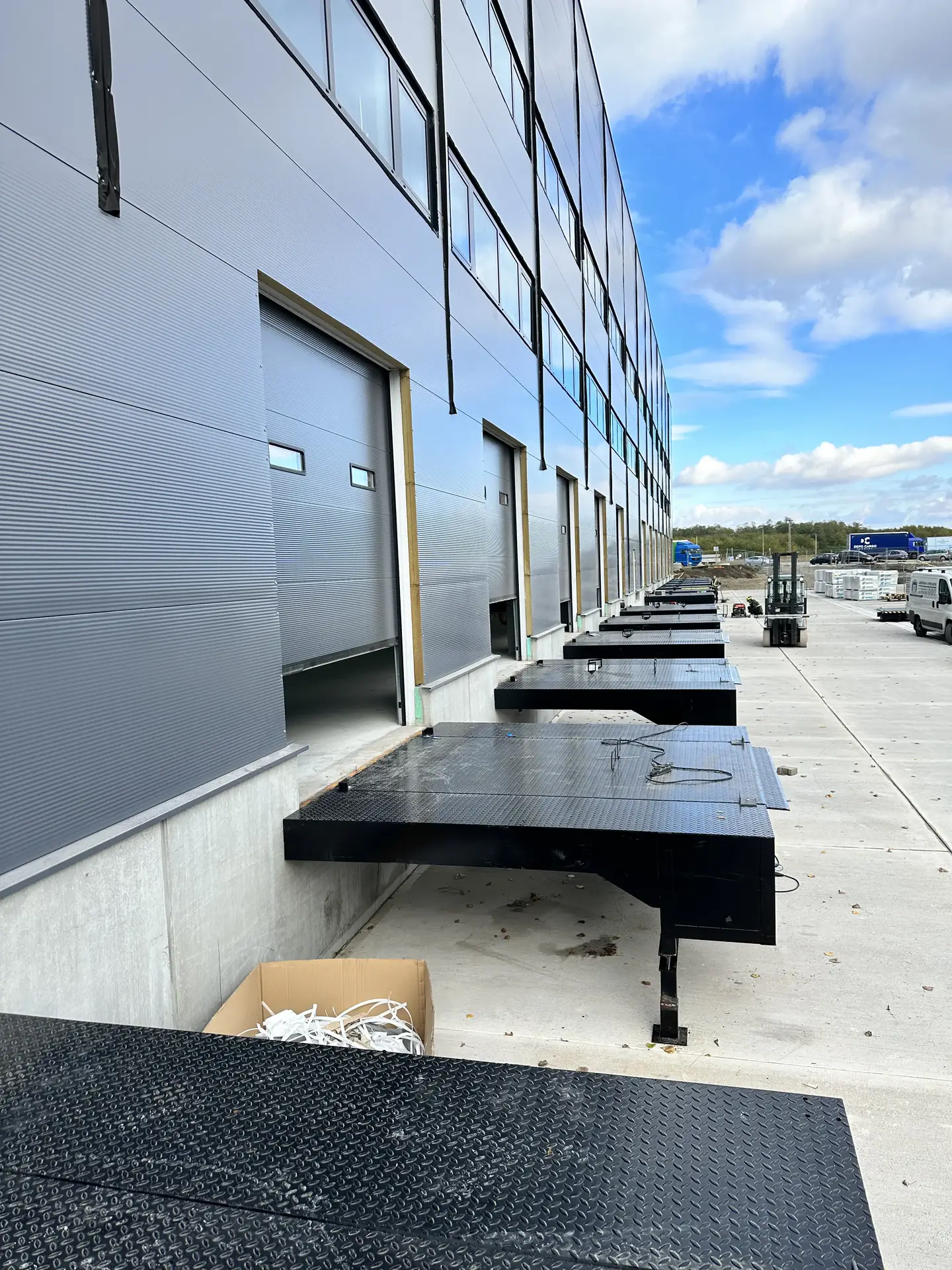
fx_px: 880
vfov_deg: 71.6
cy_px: 635
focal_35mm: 24
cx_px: 476
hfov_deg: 56.8
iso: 80
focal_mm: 6.86
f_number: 1.78
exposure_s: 1/1587
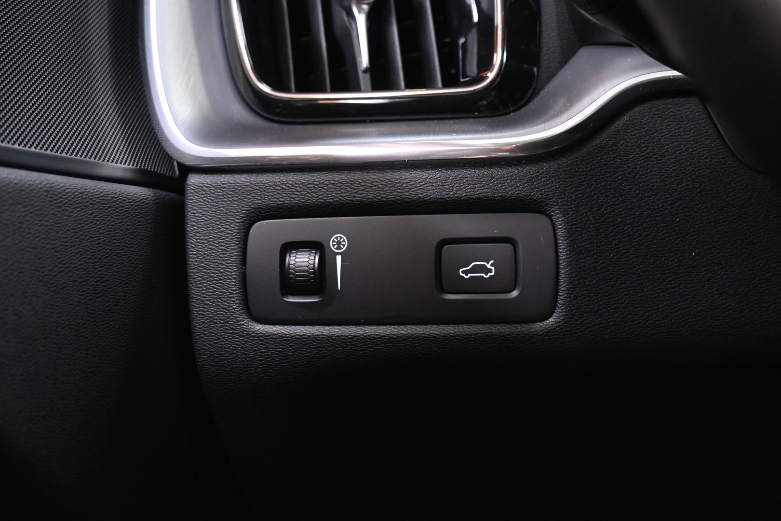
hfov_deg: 47.2
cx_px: 390
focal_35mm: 41
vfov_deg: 32.4
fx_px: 895
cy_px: 260
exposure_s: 1/60
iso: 4000
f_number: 4.5
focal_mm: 27.5
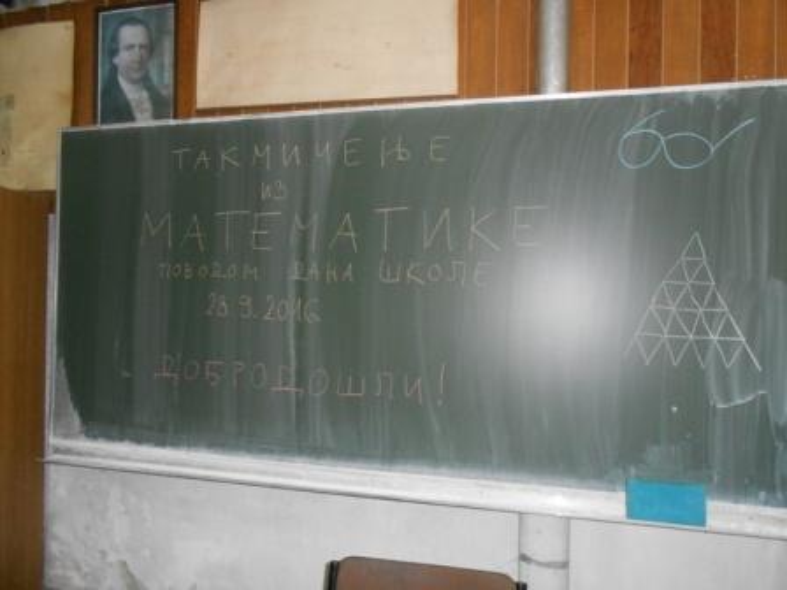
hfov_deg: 67.3
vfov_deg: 53.1
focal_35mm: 26
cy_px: 295
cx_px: 394
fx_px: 591
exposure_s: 1/25
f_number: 3.5
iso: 400
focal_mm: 4.6
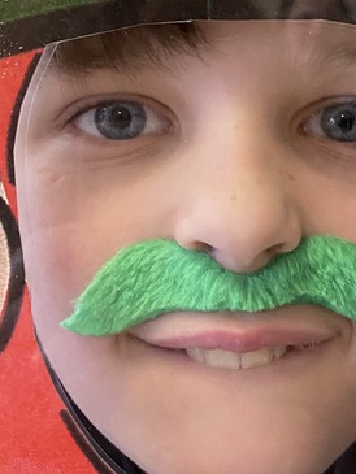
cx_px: 288
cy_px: 234
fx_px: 1000
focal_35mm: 73
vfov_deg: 26.7
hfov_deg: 19.9
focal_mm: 4.25
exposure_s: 1/60
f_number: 1.8
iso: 400
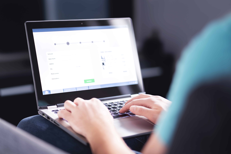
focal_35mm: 85
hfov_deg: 23.9
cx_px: 116
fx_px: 545
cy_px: 77
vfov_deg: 16.1
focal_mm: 85
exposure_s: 1/13
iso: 100
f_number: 2
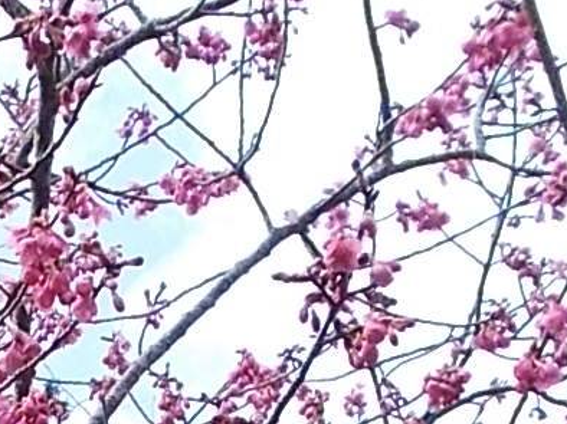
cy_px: 960
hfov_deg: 12.8
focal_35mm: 150
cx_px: -157
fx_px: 2455
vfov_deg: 9.0
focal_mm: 4.6
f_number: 3.2
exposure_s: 1/320
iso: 80
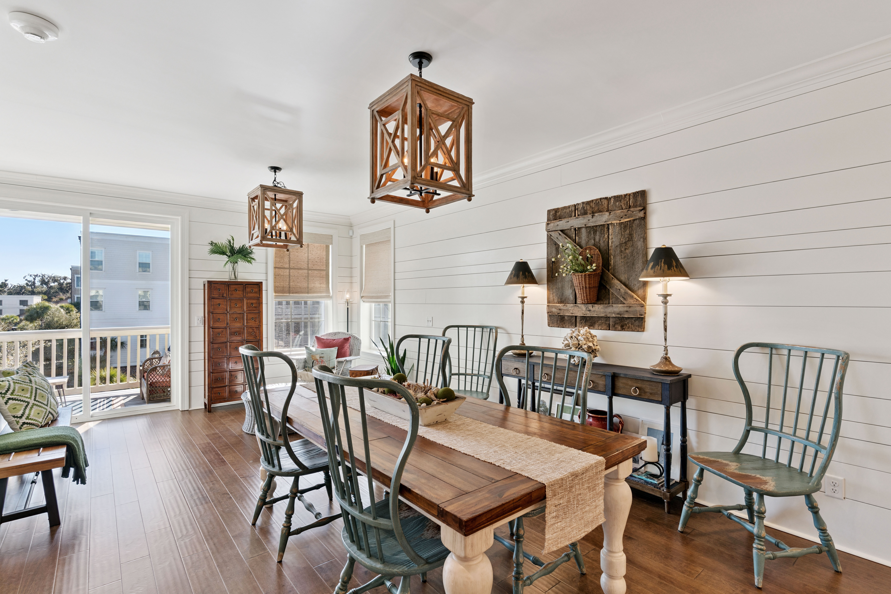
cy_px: 297
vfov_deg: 70.5
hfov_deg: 93.3
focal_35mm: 17
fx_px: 421
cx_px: 446
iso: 250
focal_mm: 17
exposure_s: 1/60
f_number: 8
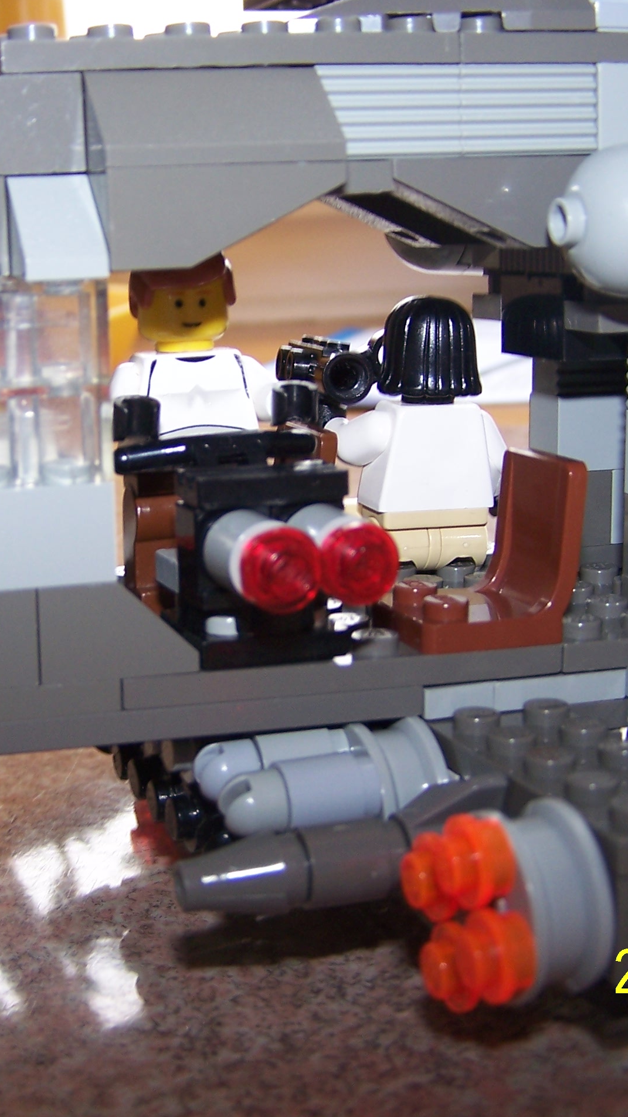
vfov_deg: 37.2
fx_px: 1658
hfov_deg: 21.4
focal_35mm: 56
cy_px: 556
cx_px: 233
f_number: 2.8
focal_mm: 6.3
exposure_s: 1/60
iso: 80
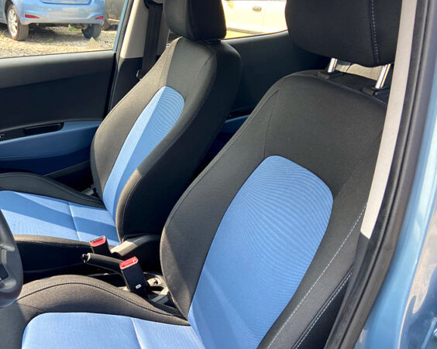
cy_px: 181
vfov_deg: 41.1
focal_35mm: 36
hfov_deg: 49.5
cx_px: 149
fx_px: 466
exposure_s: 1/169
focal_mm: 4.25
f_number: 1.8
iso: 32
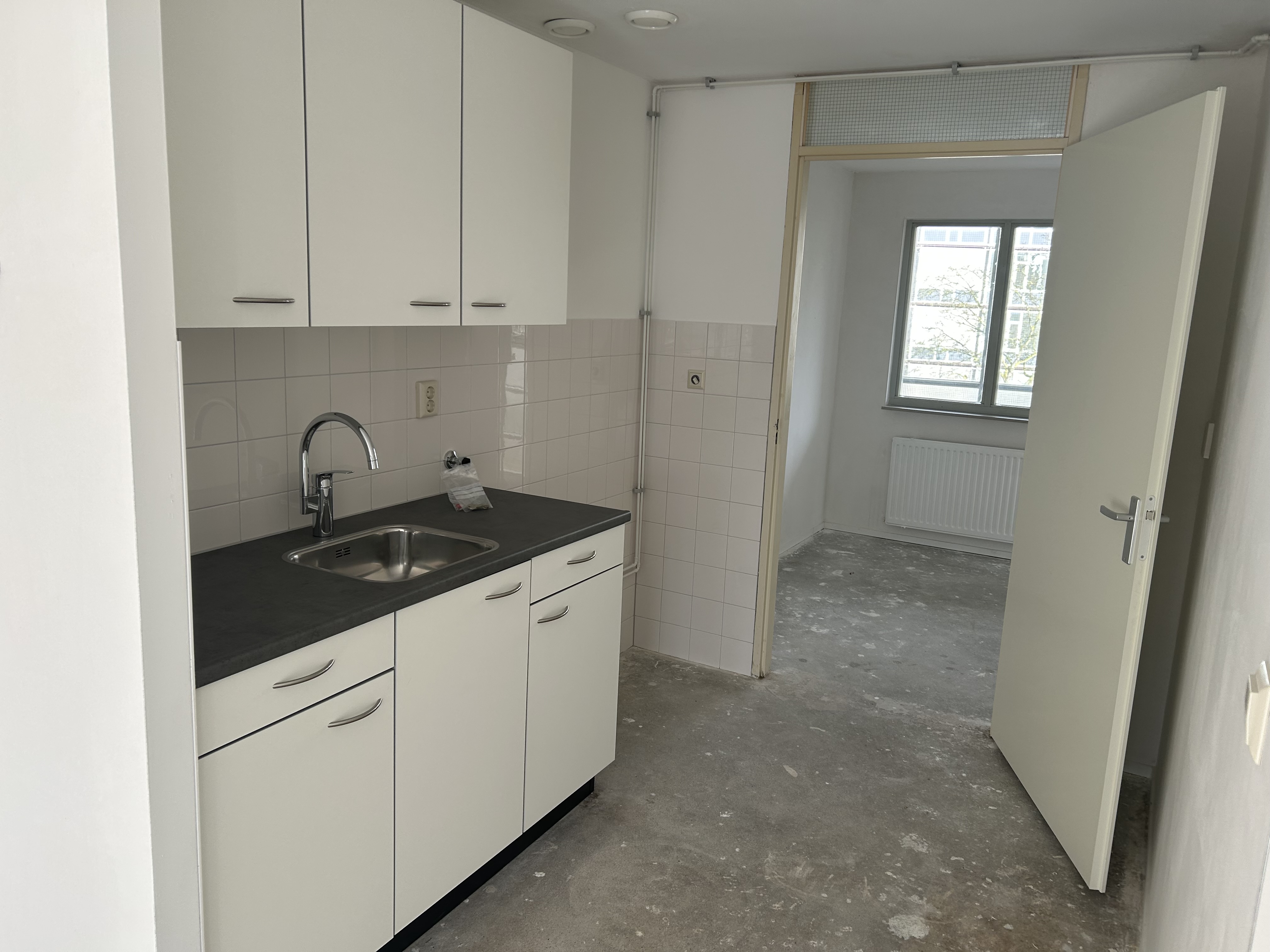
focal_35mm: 26
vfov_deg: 53.1
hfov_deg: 67.3
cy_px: 476
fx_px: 954
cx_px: 635
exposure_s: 1/175
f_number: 1.5
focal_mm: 5.7
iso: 50
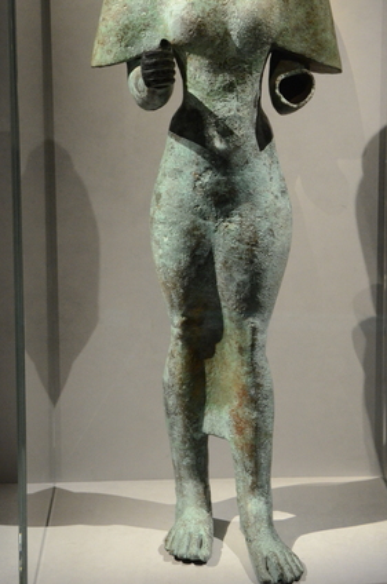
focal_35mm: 73
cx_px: 193
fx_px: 1178
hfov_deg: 18.7
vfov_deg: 27.5
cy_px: 147
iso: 2500
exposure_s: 1/40
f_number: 4
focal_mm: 31
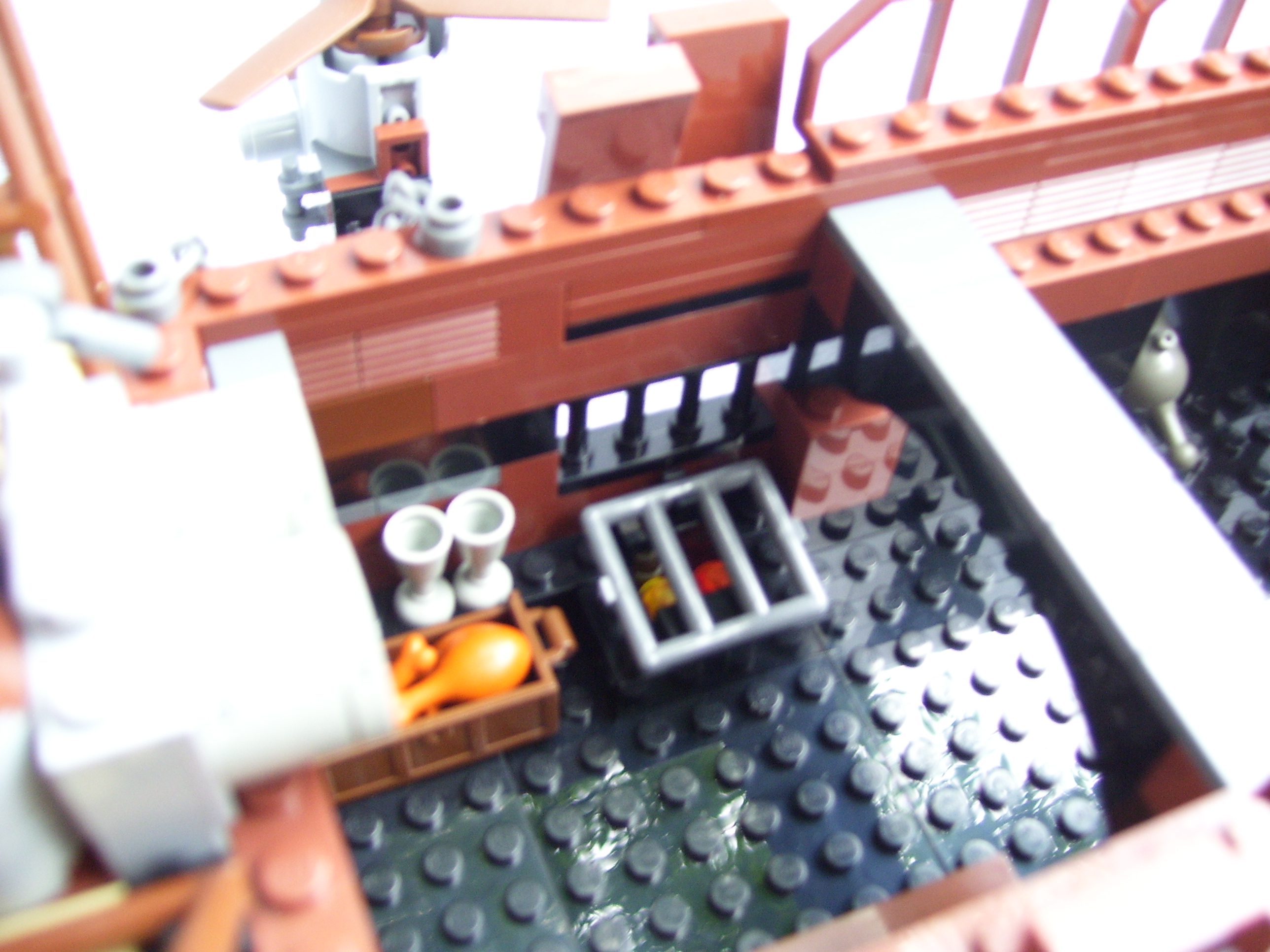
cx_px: 635
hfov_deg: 50.1
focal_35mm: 37
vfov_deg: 38.7
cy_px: 476
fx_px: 1357
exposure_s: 1/15
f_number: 2.7
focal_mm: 6
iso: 160
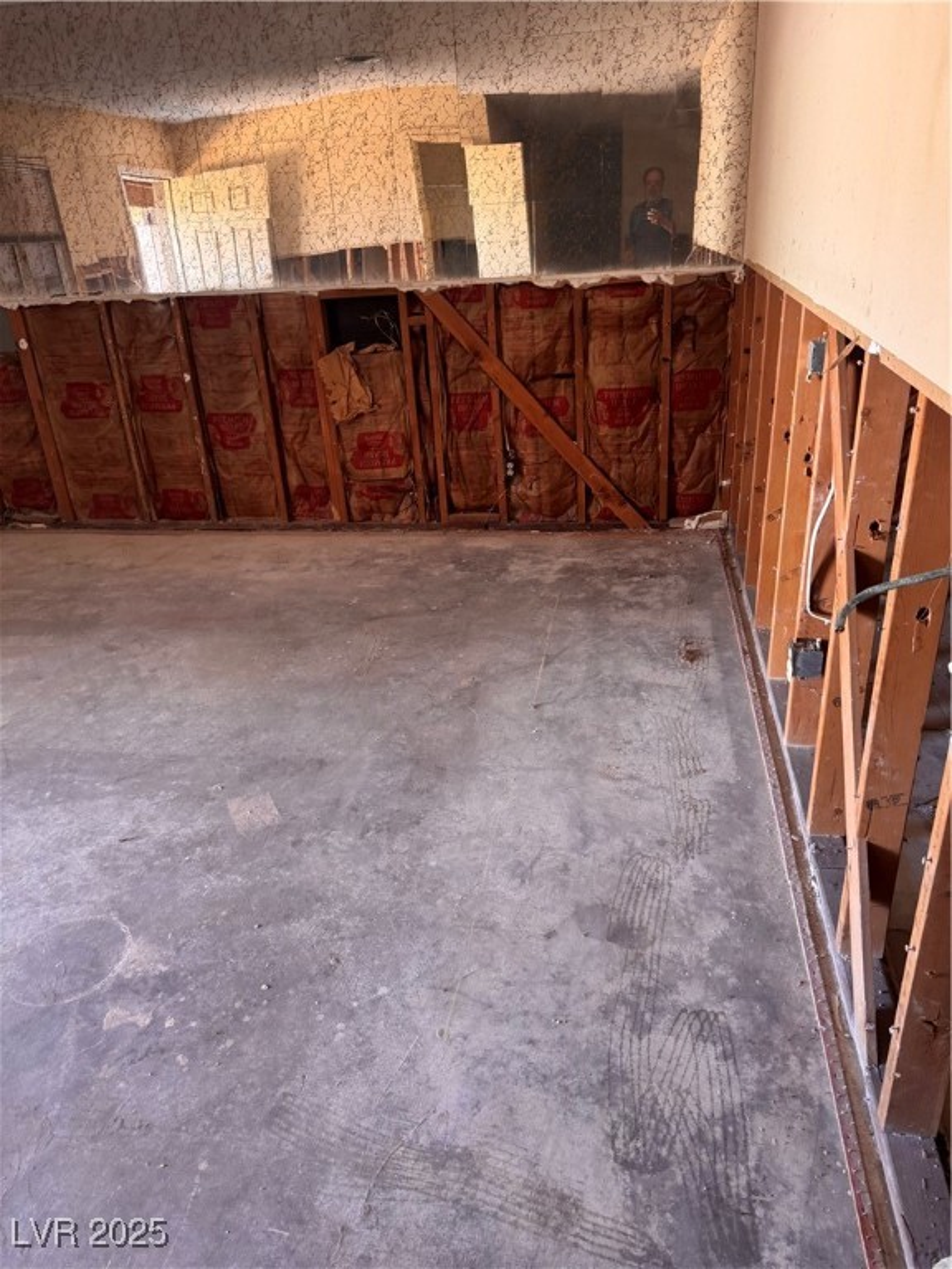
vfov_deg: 71.6
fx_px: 880
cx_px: 476
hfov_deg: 56.8
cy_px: 634
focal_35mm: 24
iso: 200
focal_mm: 6.76
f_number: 1.78
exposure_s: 1/78
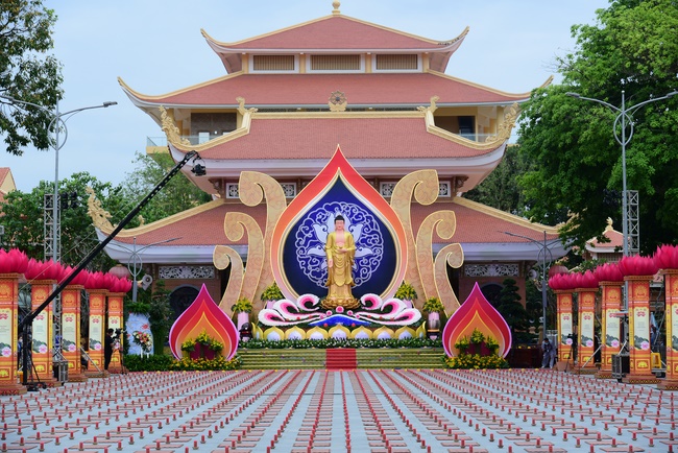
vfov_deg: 20.6
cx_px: 339
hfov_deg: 30.5
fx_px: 1243
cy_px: 226
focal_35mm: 66
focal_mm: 66
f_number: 5
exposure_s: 1/60
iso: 400
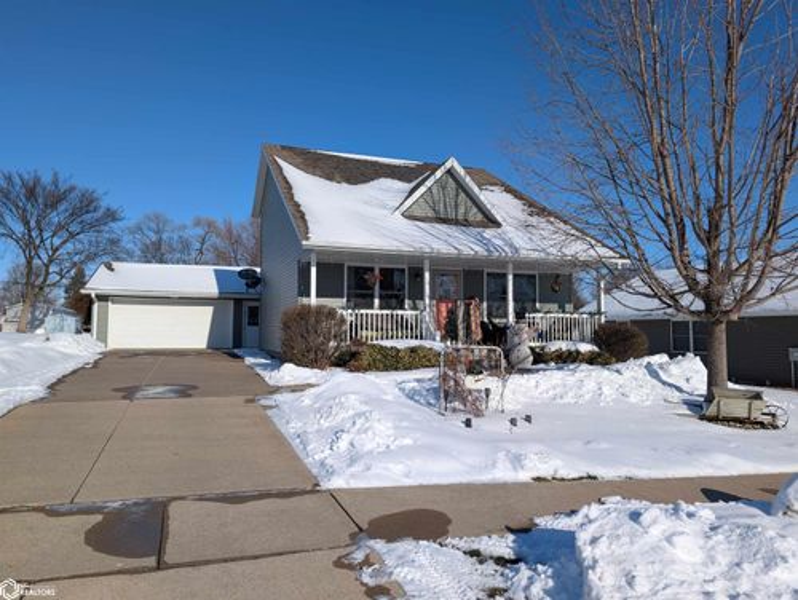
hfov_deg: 71.5
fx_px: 554
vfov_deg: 56.9
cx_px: 399
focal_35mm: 24
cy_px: 300
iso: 22
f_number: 1.68
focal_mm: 6.9
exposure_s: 1/2688
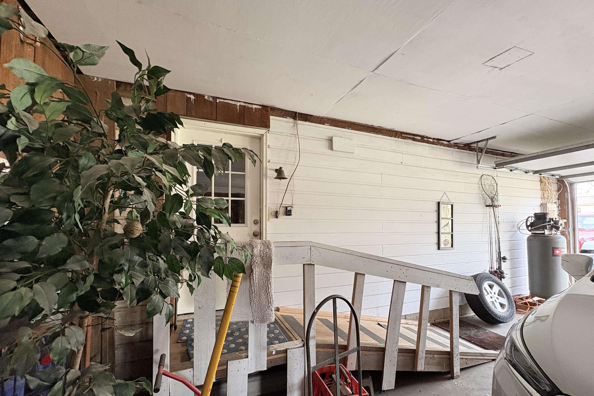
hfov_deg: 100.4
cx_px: 300
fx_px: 247
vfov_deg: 77.1
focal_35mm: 15
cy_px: 219
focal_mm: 2.22
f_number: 2.2
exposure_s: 1/67
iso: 250
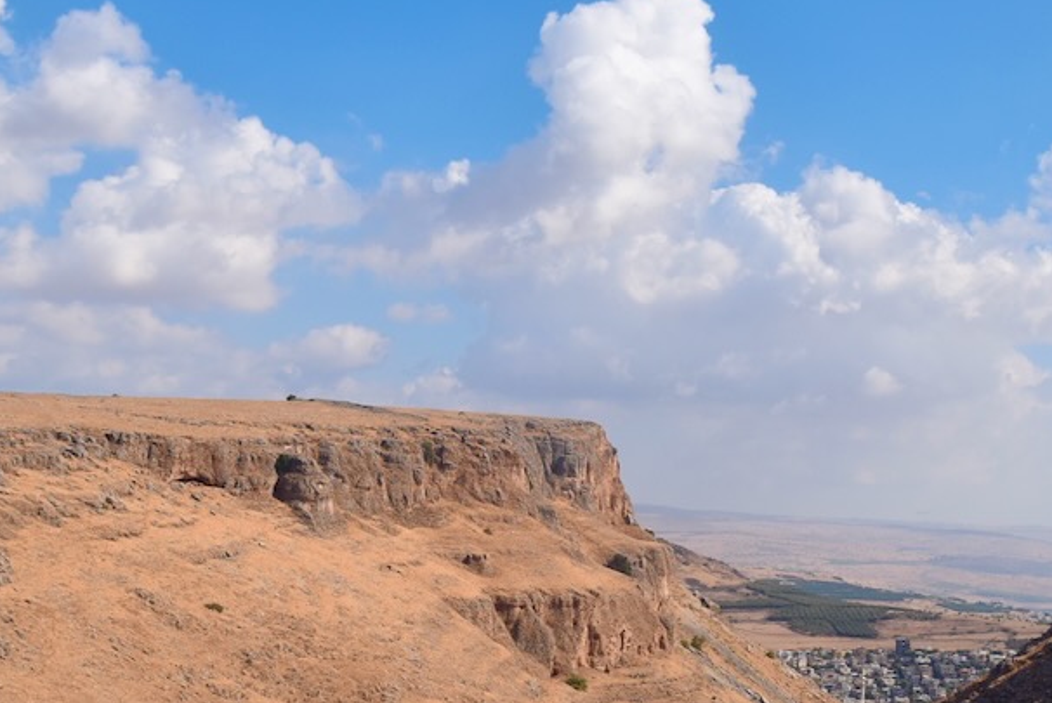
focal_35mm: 57
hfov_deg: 35.0
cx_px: 569
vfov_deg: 23.7
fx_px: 1667
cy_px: 449
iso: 200
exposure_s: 1/250
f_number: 8
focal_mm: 18
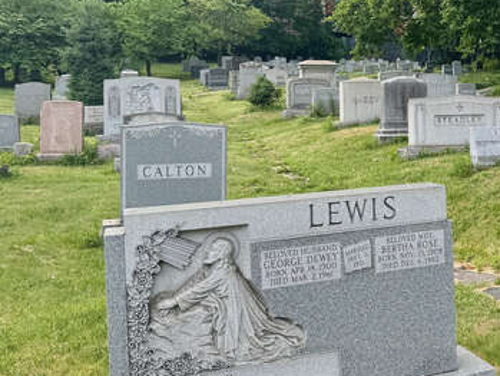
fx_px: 795
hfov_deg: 31.6
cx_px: 527
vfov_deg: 26.4
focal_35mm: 55
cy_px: 112
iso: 80
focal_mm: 6.76
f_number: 1.78
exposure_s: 1/700
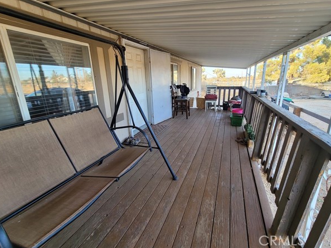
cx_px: 172
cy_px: 115
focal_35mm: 14
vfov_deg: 85.6
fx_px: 134
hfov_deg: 102.0
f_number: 2.2
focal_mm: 2.2
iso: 80
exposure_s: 1/120
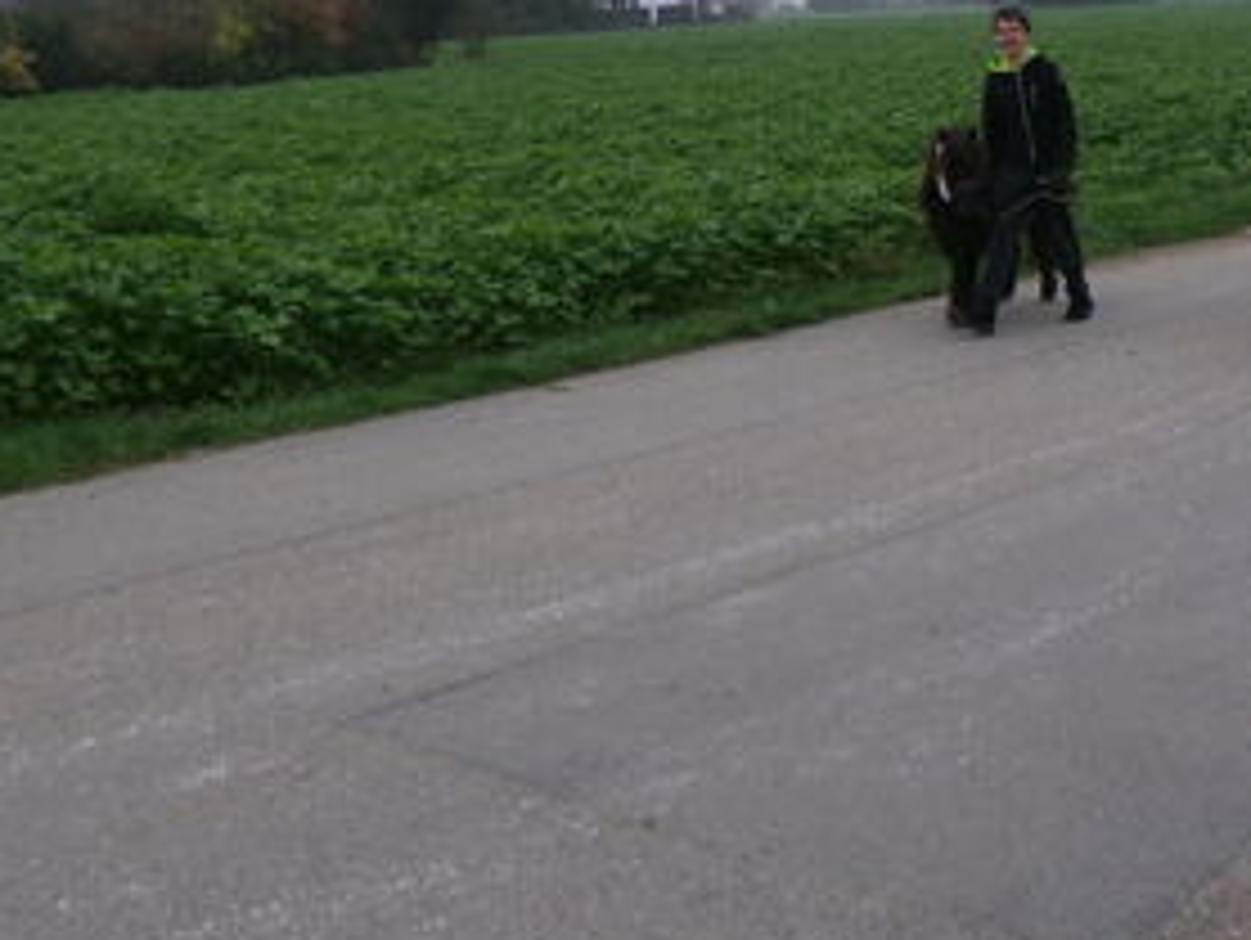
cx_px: 763
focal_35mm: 56
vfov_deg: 25.1
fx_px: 2026
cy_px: 47
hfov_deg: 34.2
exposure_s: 1/140
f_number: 3.7
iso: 100
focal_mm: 4.3
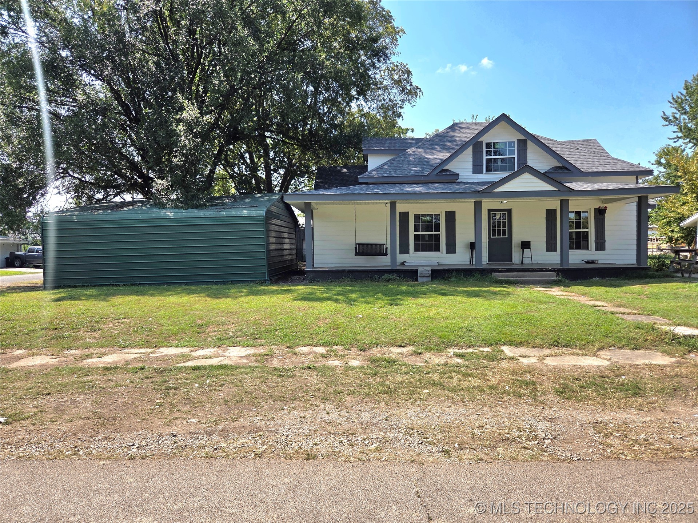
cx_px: 349
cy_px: 262
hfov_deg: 73.9
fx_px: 464
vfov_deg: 58.9
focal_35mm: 23
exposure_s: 1/3333
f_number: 1.8
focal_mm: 5.4
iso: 80
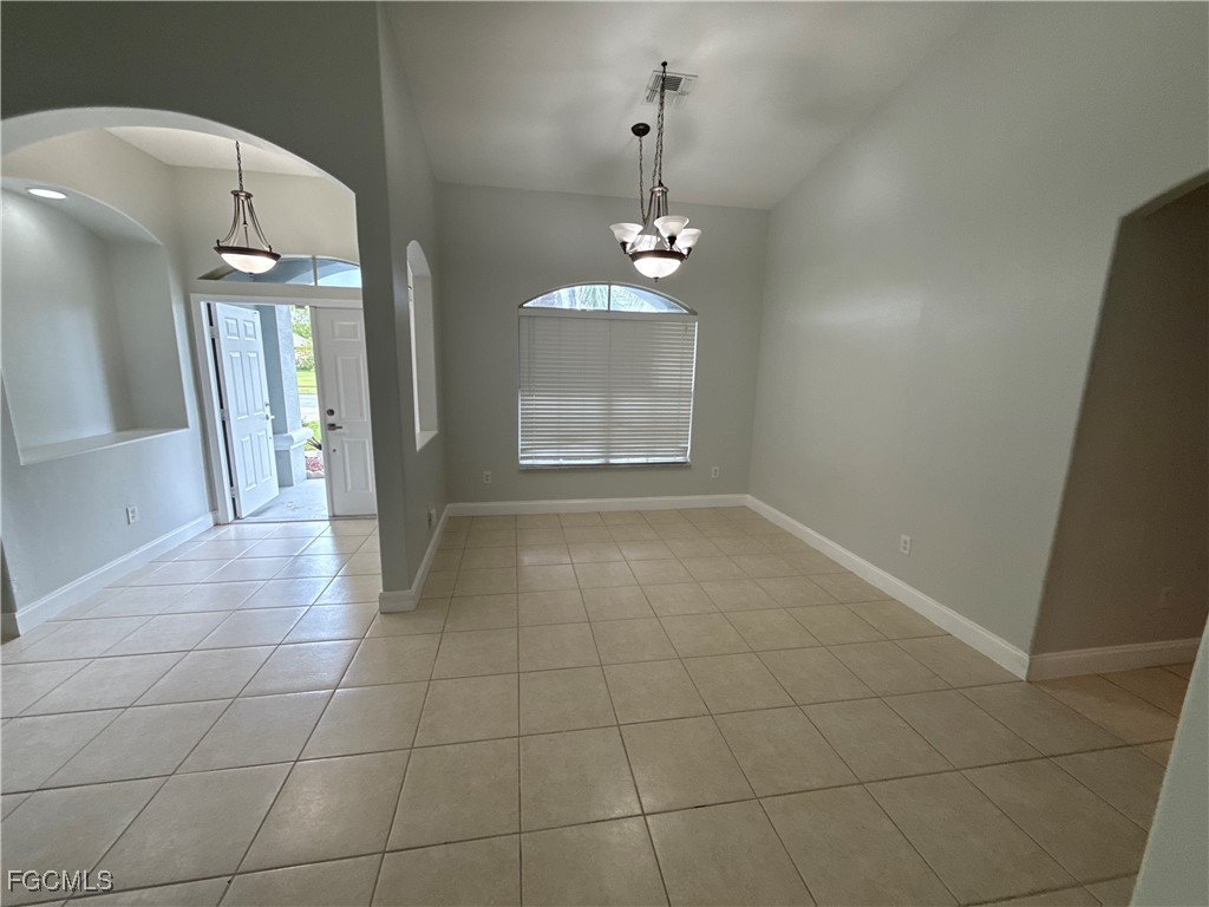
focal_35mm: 14
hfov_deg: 102.1
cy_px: 454
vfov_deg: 85.7
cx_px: 604
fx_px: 489
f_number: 2.2
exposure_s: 1/120
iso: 250
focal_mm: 2.22
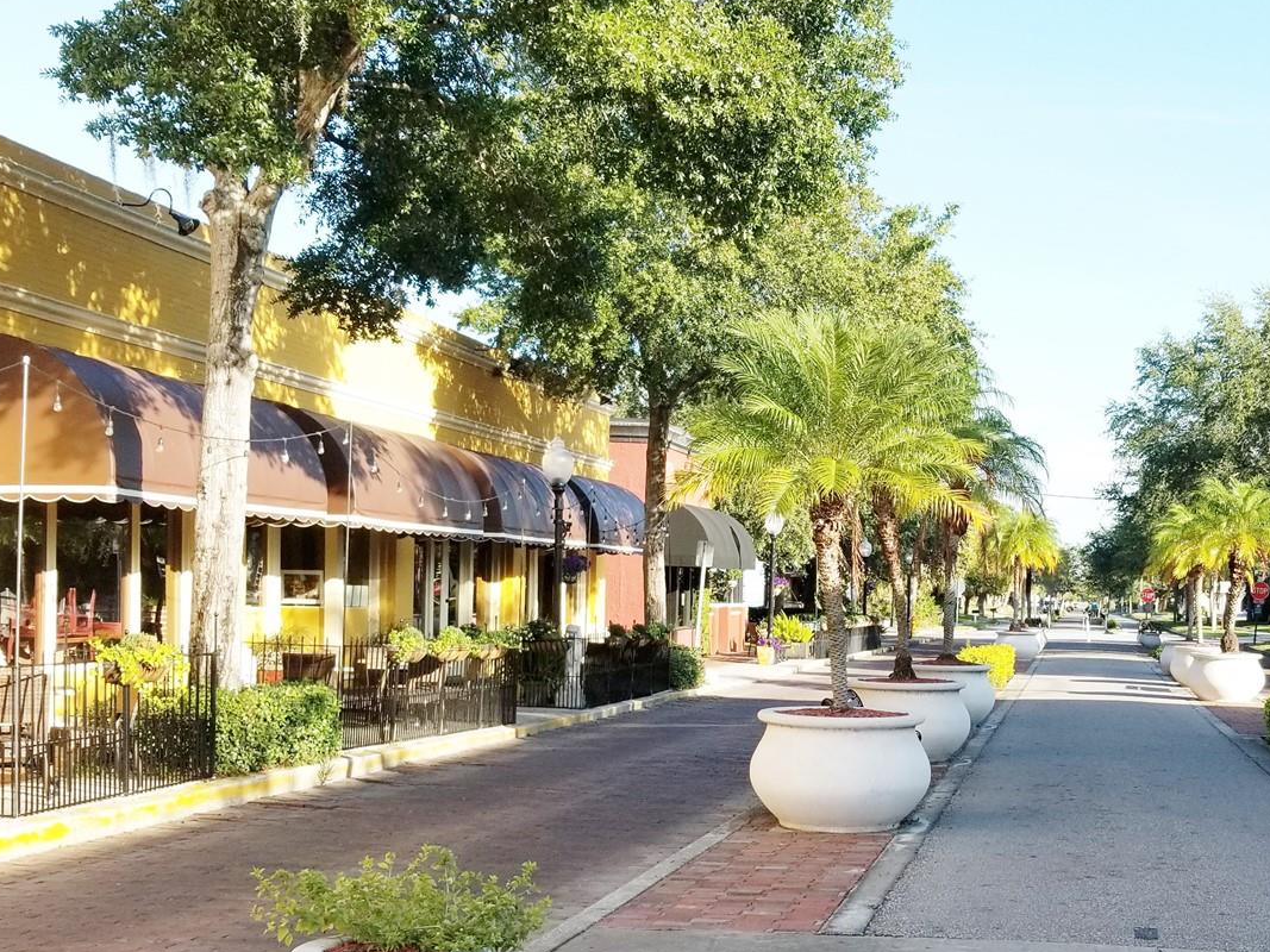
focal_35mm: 39
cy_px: 643
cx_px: 819
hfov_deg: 47.3
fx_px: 1431
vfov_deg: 36.4
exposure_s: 1/816
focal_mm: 4.25
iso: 50
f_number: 1.7
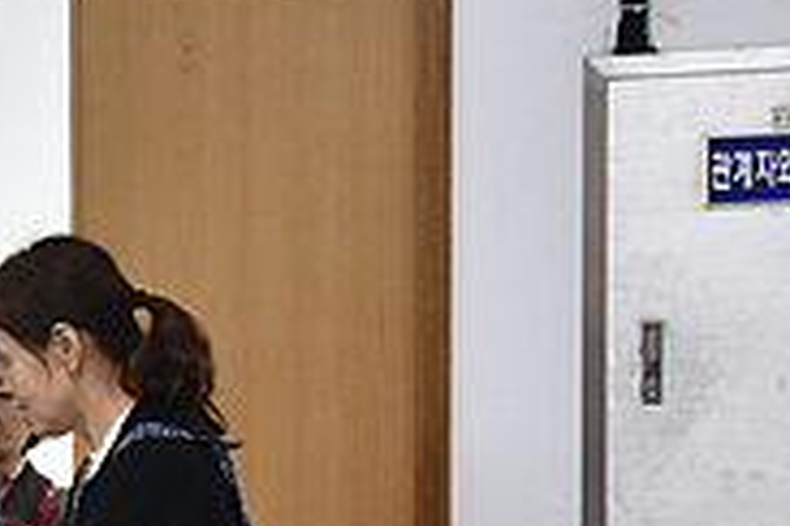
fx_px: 3445
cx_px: -479
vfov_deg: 8.6
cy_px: 636
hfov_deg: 12.3
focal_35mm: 157
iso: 1600
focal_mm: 36
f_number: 4
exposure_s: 1/125
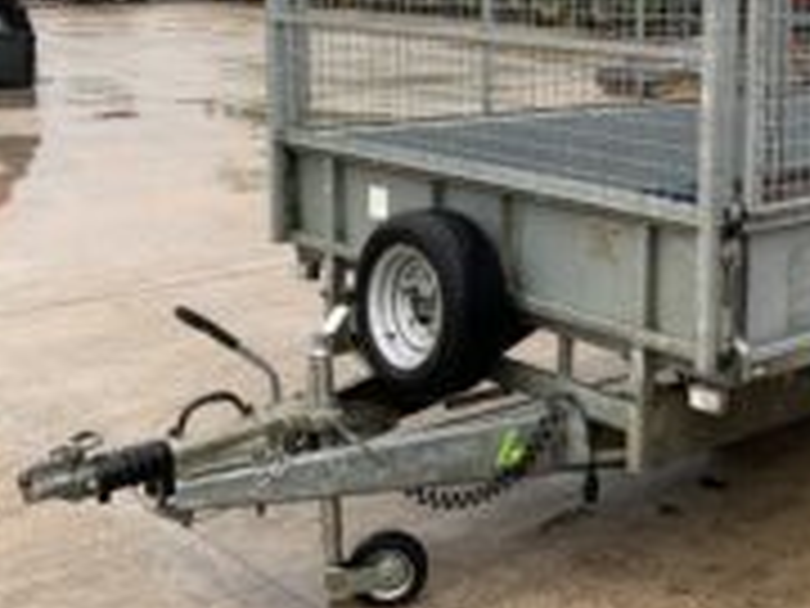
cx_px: 734
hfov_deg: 31.6
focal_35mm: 58
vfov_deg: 24.9
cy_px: 153
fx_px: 1357
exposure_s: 1/84
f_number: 1.8
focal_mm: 3
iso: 64
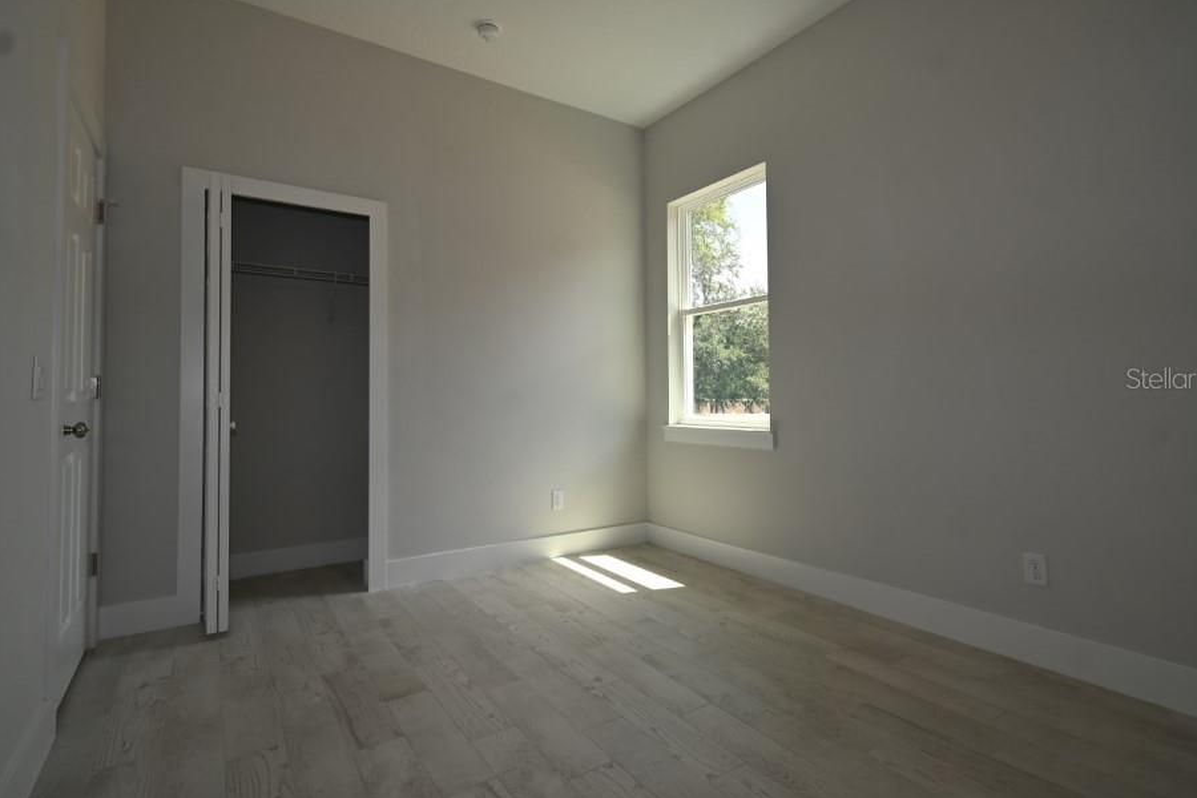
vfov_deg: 73.7
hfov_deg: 96.7
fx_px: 532
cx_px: 613
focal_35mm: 16
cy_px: 378
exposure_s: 1/125
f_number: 5.6
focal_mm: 10
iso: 140
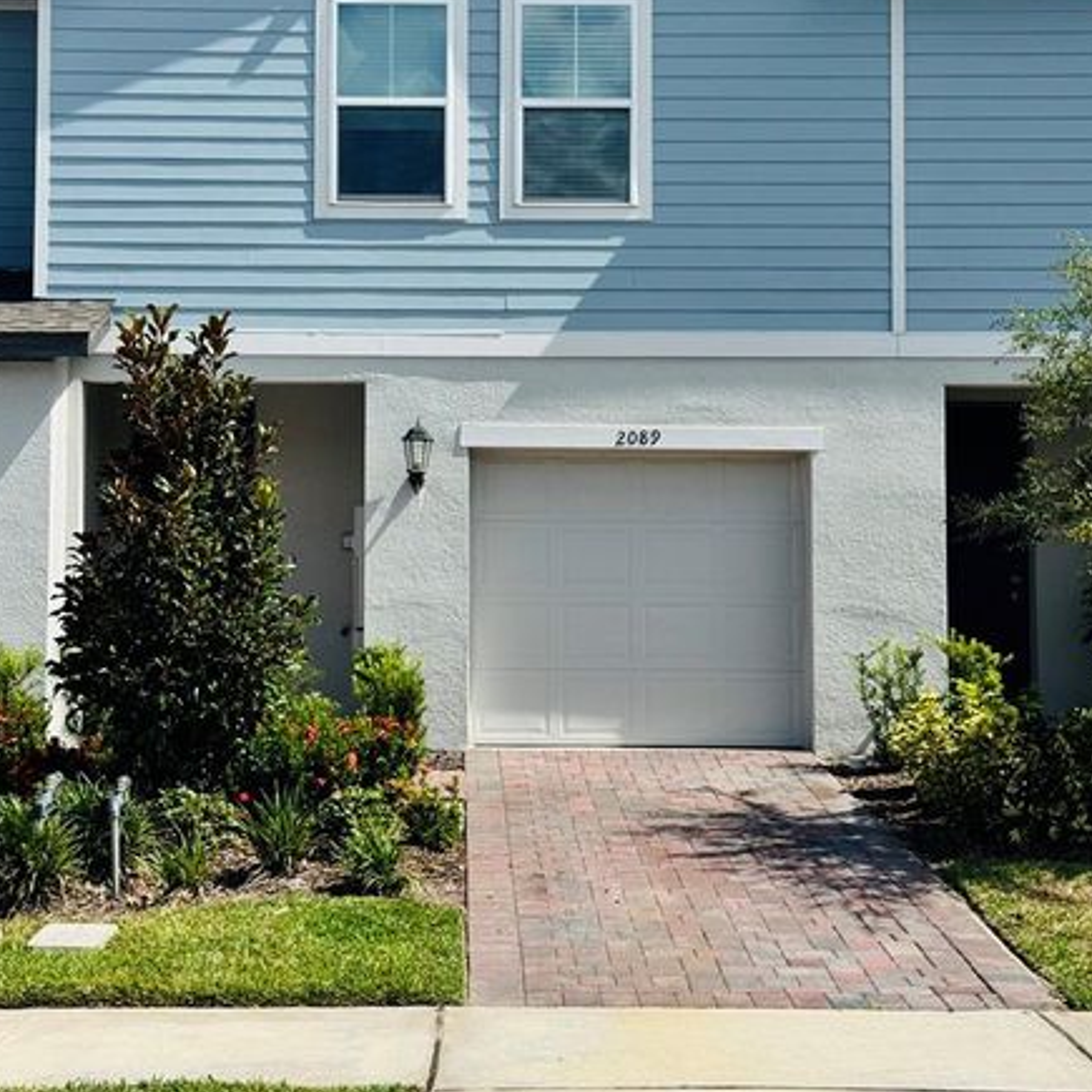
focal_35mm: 65
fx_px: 2320
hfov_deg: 26.5
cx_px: 490
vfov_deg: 26.4
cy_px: 420
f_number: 1.78
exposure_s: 1/6410
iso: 64
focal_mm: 6.76
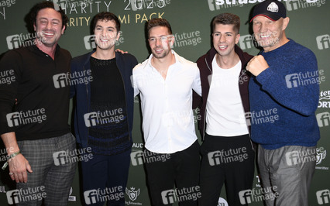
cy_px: 98
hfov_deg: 48.2
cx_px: 161
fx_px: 369
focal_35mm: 41
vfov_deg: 31.2
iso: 1600
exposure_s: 1/250
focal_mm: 38
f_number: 5.6
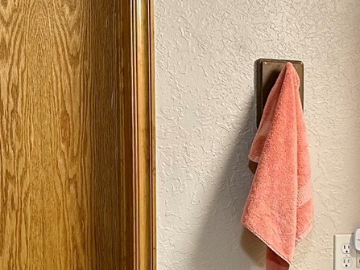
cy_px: 313
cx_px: 374
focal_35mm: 103
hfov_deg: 18.5
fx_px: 1072
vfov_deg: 14.0
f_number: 1.78
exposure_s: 1/60
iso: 200
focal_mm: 6.86
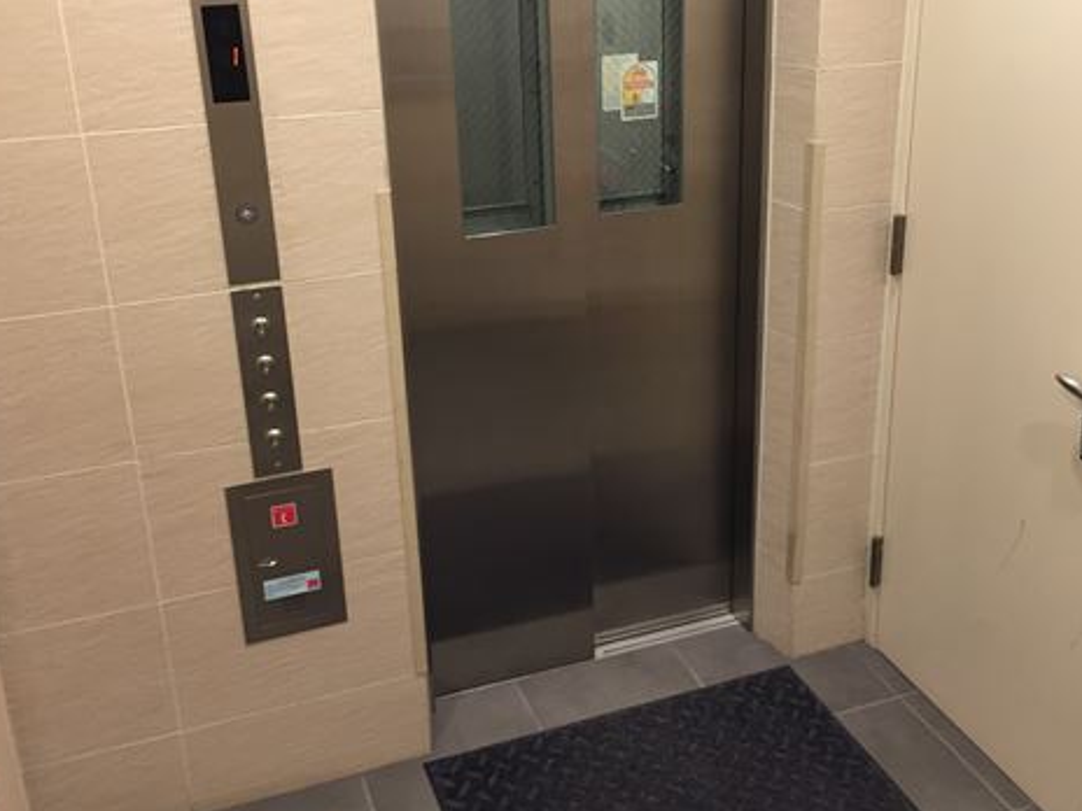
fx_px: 1250
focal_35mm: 40
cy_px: 333
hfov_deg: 46.7
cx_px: 604
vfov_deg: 35.9
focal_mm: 4.15
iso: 160
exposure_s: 1/33
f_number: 2.2
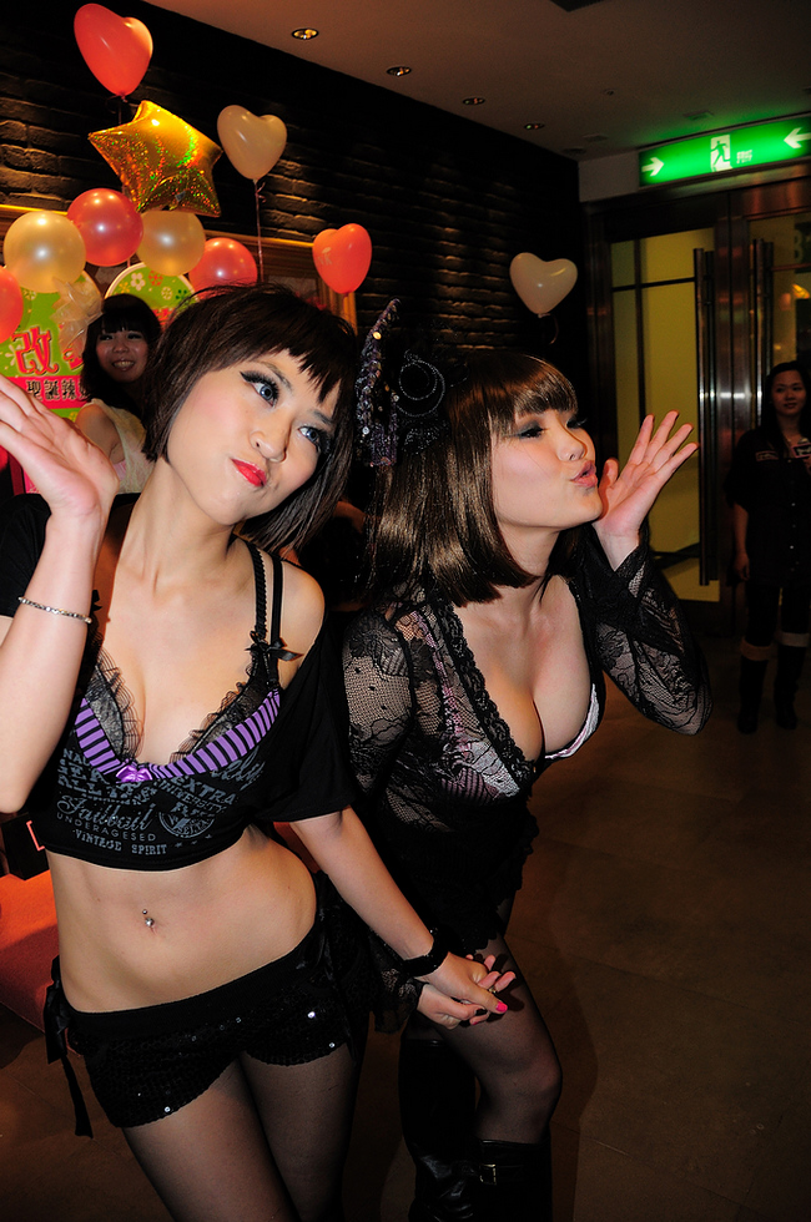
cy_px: 611
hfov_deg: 47.8
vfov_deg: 67.5
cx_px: 406
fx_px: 916
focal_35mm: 27
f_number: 4
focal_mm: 18
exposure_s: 1/60
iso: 400
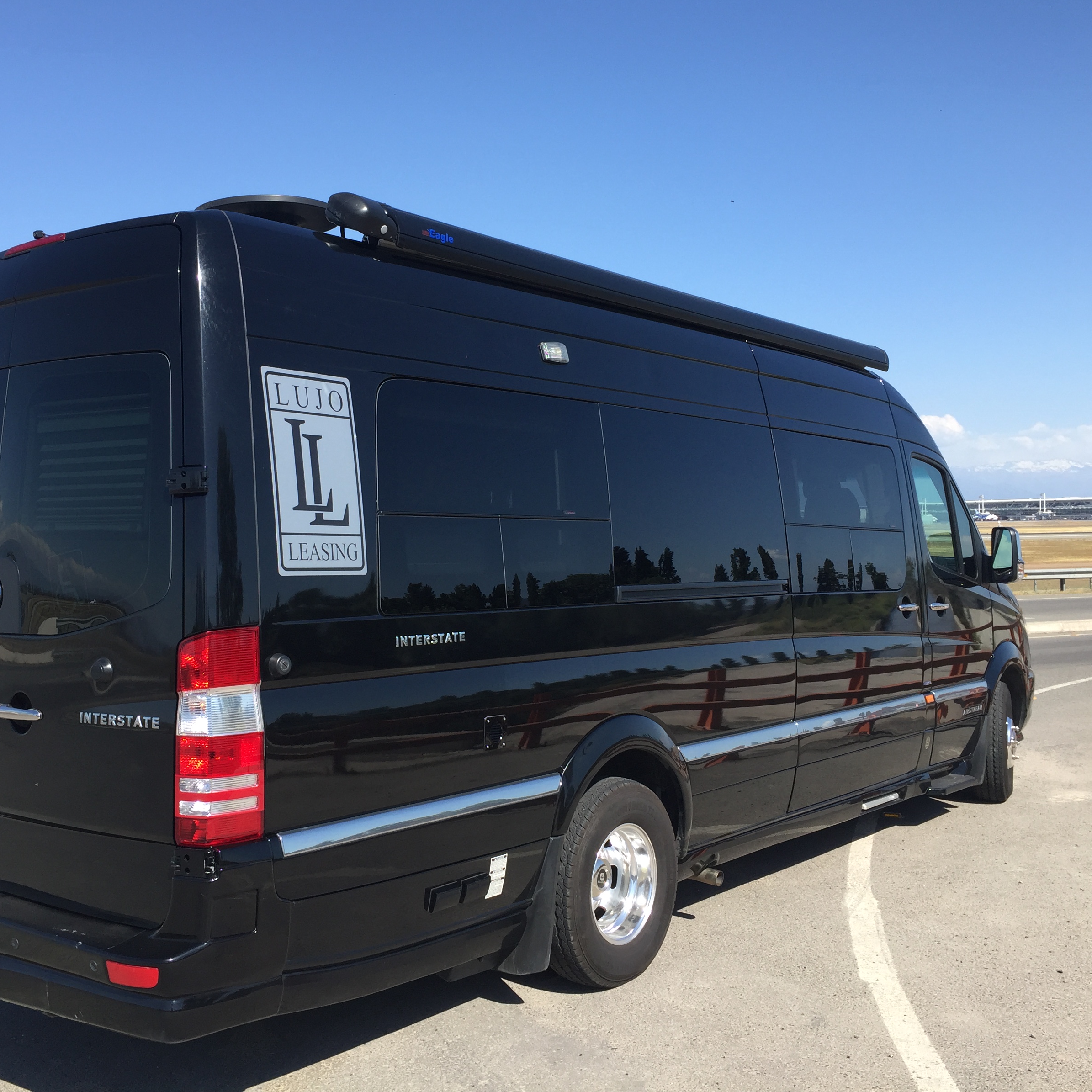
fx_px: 1249
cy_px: 533
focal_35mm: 35
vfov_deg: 47.2
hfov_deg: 47.0
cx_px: 456
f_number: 2.2
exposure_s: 1/1163
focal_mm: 4.15
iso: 32
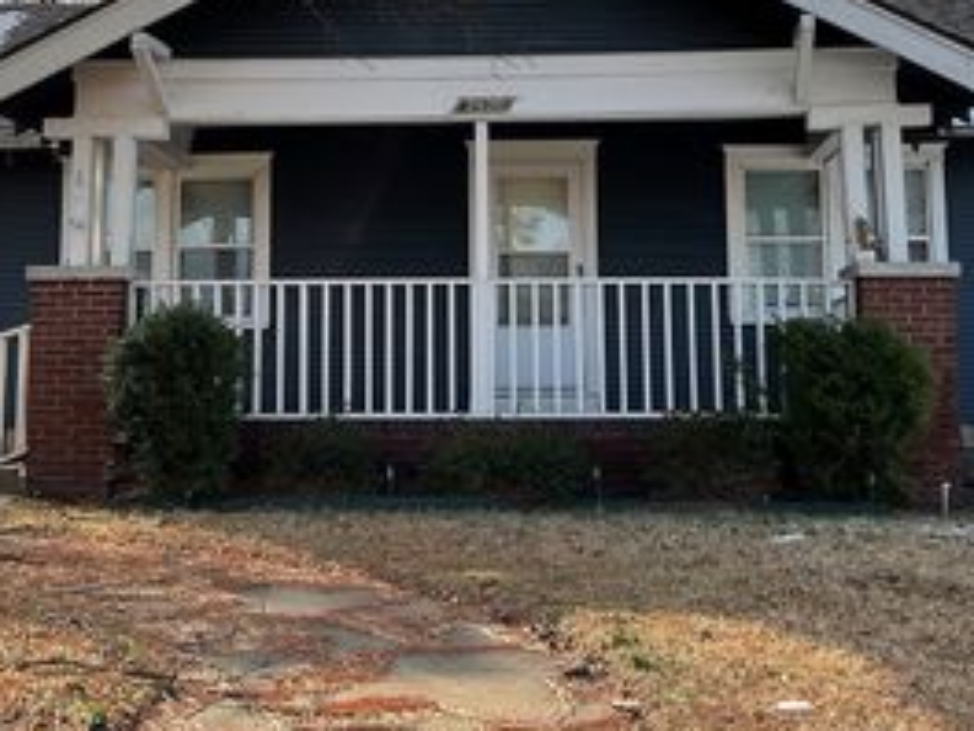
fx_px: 1548
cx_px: 494
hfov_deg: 34.9
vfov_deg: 26.3
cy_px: 212
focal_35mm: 55
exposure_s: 1/1015
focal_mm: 3
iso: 16
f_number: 1.8
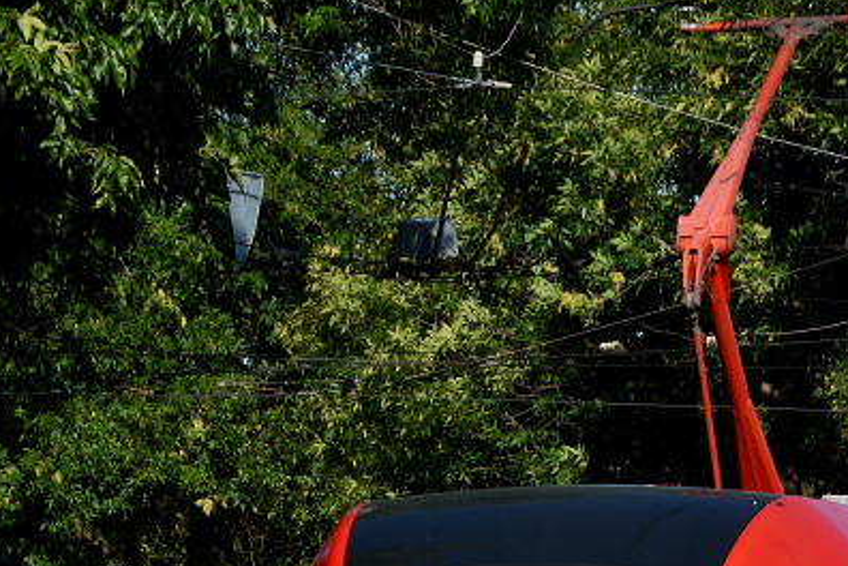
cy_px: 524
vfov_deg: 3.7
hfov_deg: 5.6
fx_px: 8706
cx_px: 585
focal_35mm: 370
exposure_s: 1/800
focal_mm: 75
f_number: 7.1
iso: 100
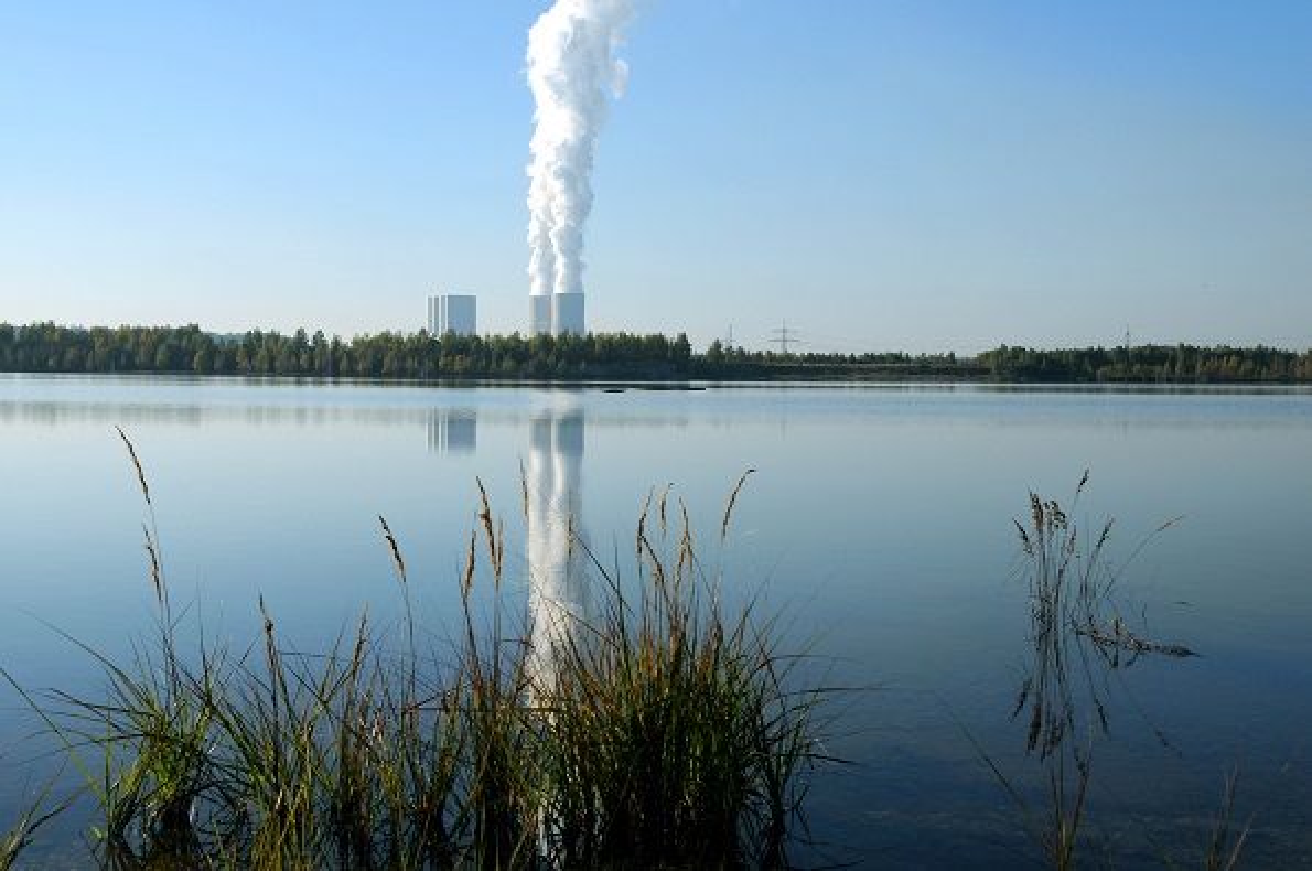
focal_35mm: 51
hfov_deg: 38.9
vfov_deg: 26.4
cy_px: 436
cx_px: 656
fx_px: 1856
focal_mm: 34
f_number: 13
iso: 200
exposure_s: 1/640
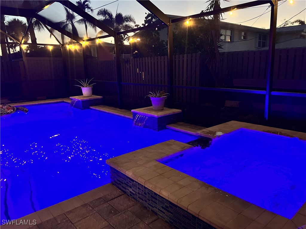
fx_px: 230
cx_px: 153
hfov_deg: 67.3
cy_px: 114
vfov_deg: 53.1
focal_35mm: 26
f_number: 1.5
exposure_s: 1/30
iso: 640
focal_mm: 5.7
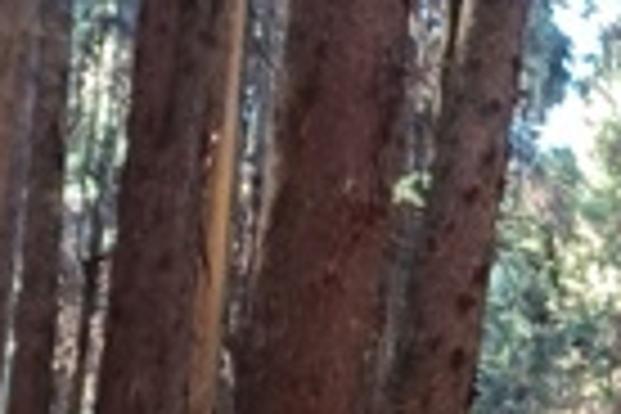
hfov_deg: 16.3
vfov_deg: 12.1
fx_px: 1949
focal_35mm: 113
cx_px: 981
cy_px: 306
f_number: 1.8
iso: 250
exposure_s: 1/40
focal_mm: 4.6
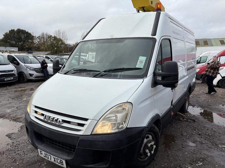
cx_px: 112
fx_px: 169
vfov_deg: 53.1
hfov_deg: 67.3
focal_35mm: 26
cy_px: 84
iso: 50
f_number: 1.6
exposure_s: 1/2208
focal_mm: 5.96
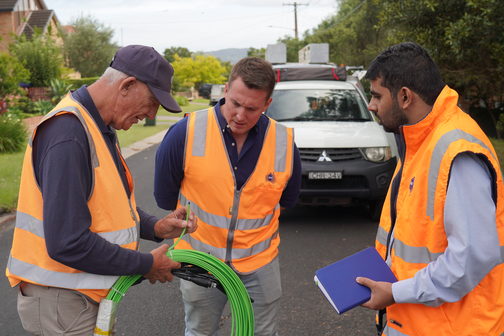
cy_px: 168
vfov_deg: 33.0
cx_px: 252
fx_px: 567
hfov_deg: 47.9
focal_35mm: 40
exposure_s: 1/320
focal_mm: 27
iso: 100
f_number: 4.5
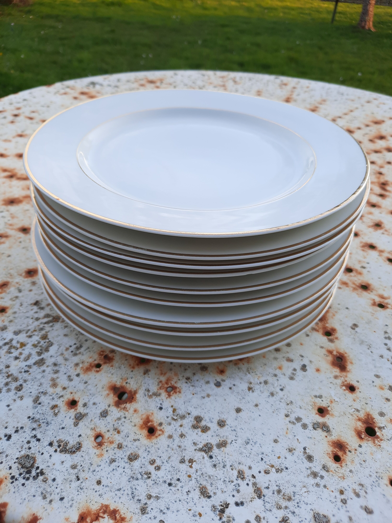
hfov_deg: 54.9
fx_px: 377
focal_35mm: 25
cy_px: 262
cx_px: 196
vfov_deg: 69.4
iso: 32
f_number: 2
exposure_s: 1/100
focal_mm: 4.6
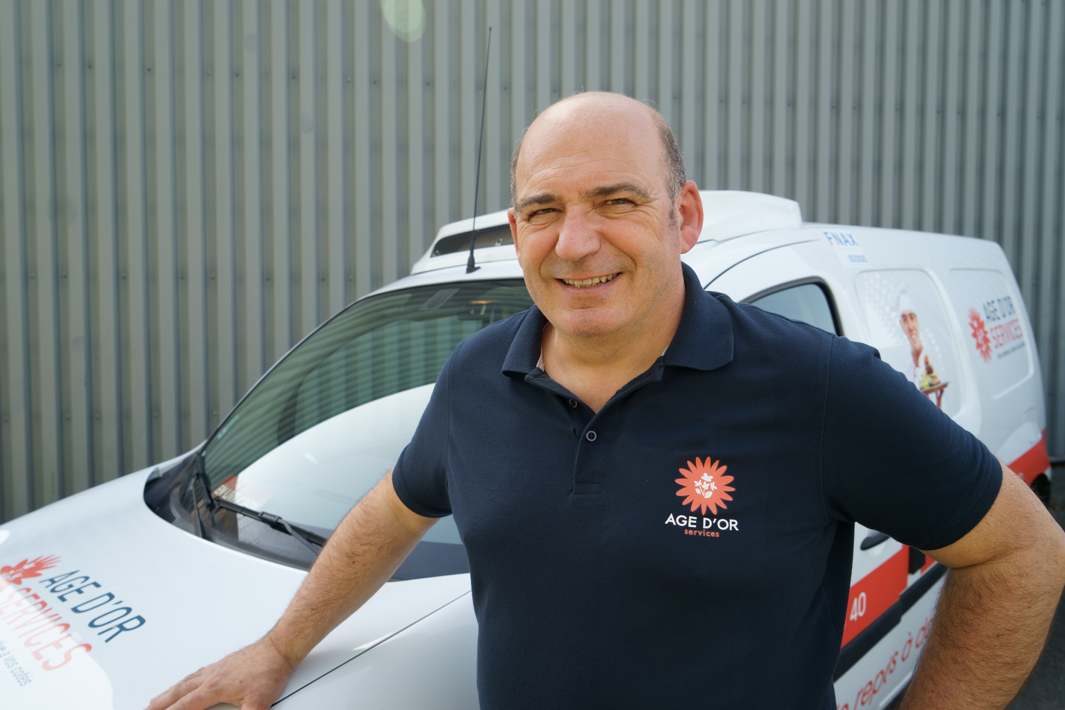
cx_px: 532
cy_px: 355
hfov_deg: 69.4
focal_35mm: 26
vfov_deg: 49.6
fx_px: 769
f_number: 6.3
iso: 100
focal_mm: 26
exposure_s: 1/80
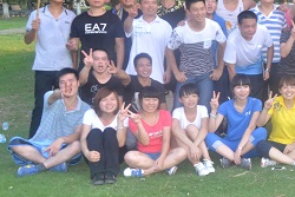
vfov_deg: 16.9
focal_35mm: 80
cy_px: 32
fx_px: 658
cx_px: 360
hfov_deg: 23.0
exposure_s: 1/250
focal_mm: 21
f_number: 5.6
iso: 640
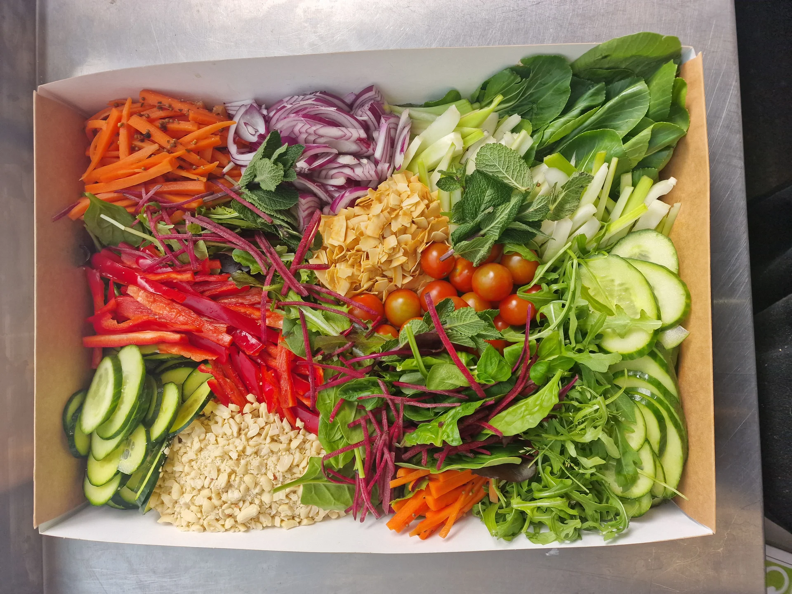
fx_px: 526
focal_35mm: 23
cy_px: 297
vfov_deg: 58.9
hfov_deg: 73.9
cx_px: 396
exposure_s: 1/281
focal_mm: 6.4
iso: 50
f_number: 1.8
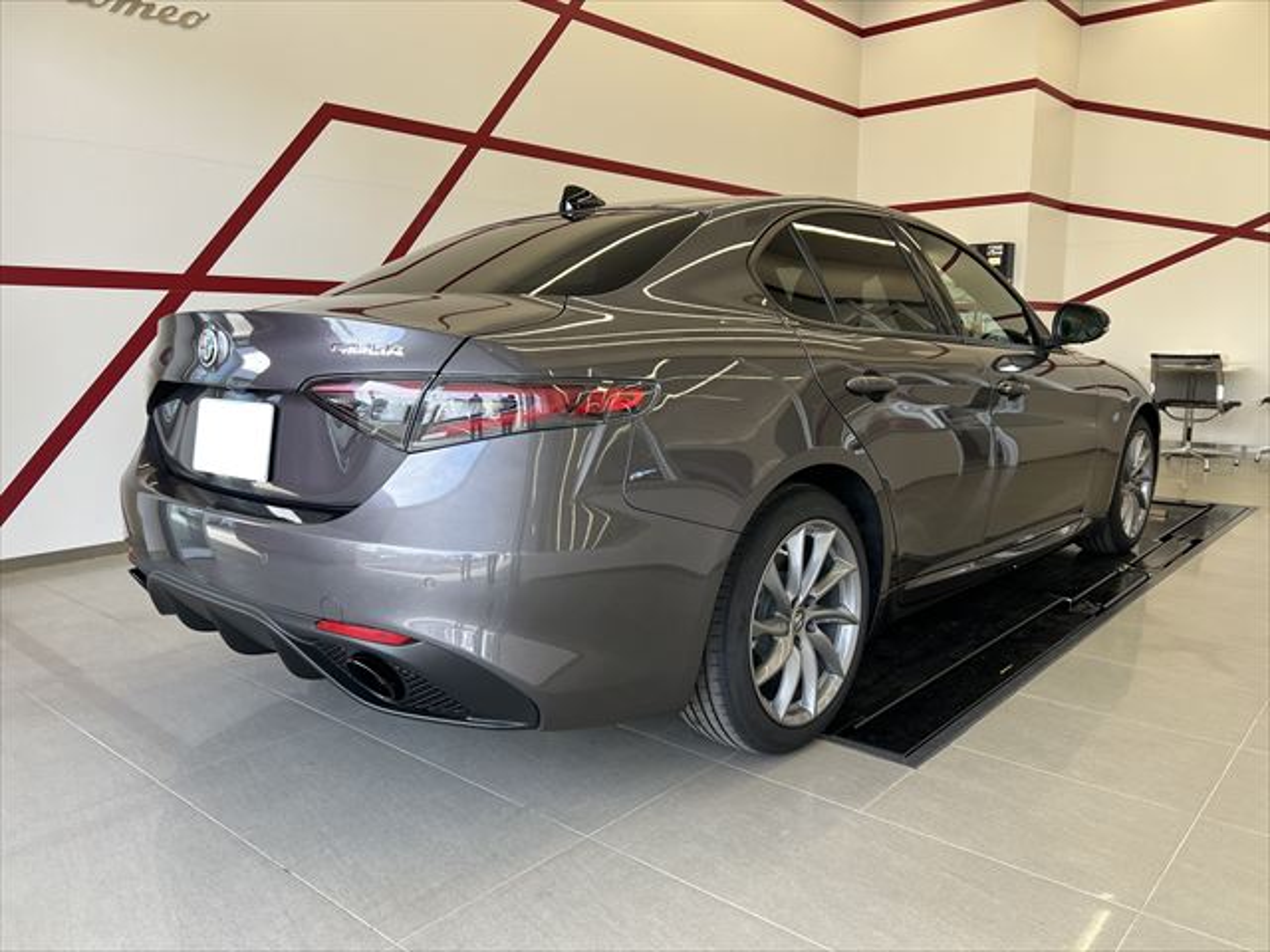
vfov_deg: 53.1
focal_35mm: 26
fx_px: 954
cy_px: 476
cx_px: 635
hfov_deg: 67.3
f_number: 1.5
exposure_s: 1/207
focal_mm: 5.7
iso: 40
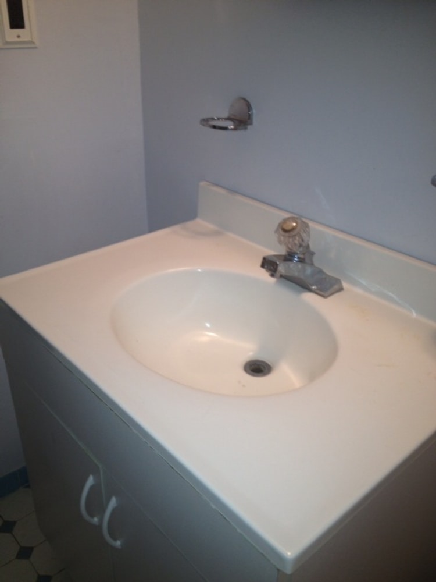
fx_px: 588
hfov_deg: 40.7
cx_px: 218
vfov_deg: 52.6
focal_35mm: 35
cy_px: 291
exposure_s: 1/20
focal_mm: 4.28
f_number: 2.4
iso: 50
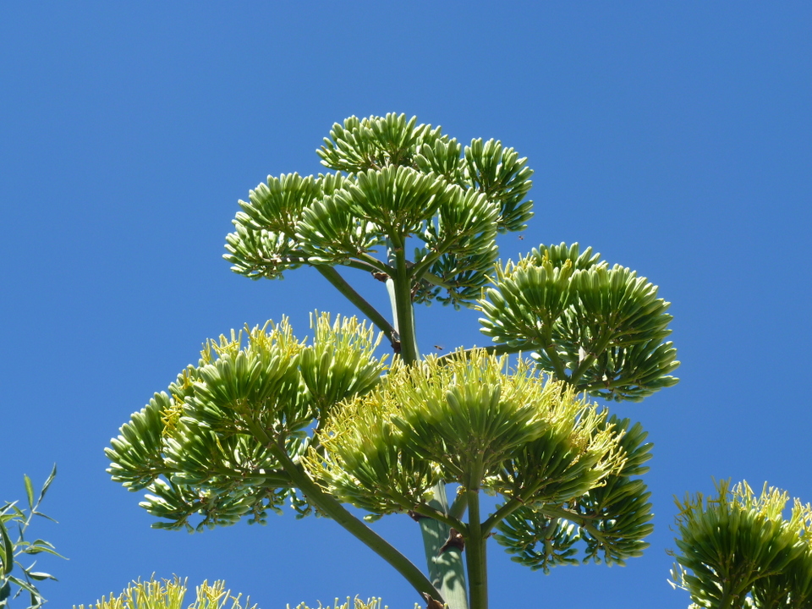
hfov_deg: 14.3
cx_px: 406
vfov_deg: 10.7
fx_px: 3237
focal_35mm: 138
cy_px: 304
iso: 80
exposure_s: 1/250
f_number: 5.6
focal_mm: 24.5
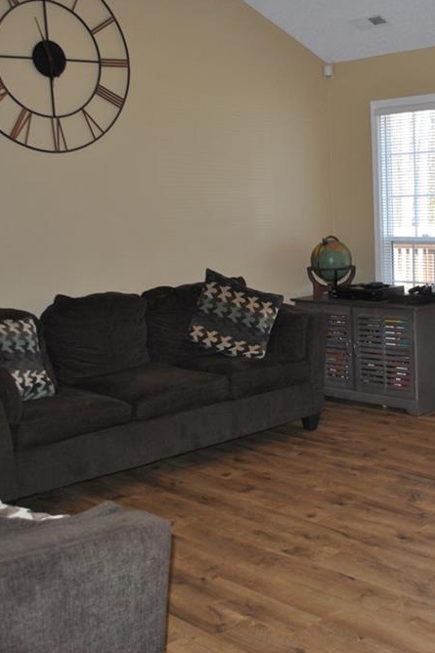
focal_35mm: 46
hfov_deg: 28.3
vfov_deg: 42.8
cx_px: 380
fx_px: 834
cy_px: 321
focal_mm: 20
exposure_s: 1/60
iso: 200
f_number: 3.8
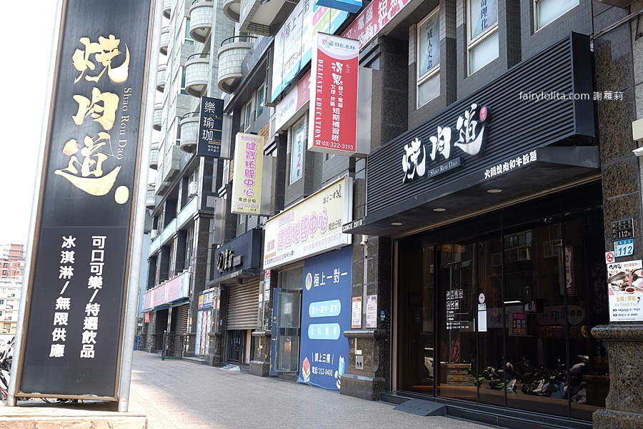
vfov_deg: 37.9
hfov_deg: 54.4
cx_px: 322
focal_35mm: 35
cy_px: 214
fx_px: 625
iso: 100
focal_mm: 23
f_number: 5.6
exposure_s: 1/75
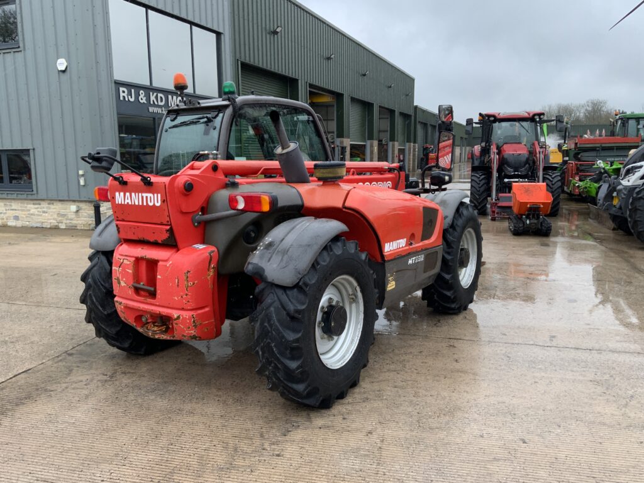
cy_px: 242
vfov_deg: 48.2
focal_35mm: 29
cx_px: 322
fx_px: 540
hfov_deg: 61.7
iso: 16
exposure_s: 1/122
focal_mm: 3
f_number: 1.8
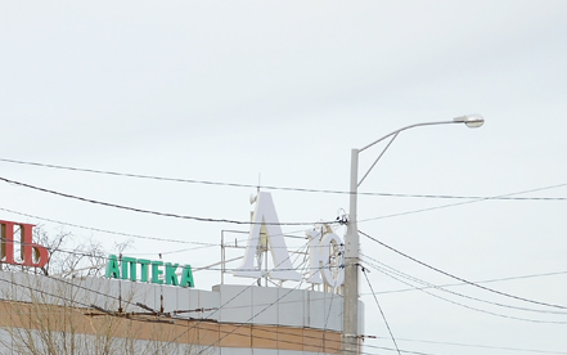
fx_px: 2442
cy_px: 481
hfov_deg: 12.8
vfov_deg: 8.2
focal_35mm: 158
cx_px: -183
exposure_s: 1/320
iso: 200
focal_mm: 38
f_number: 5.6
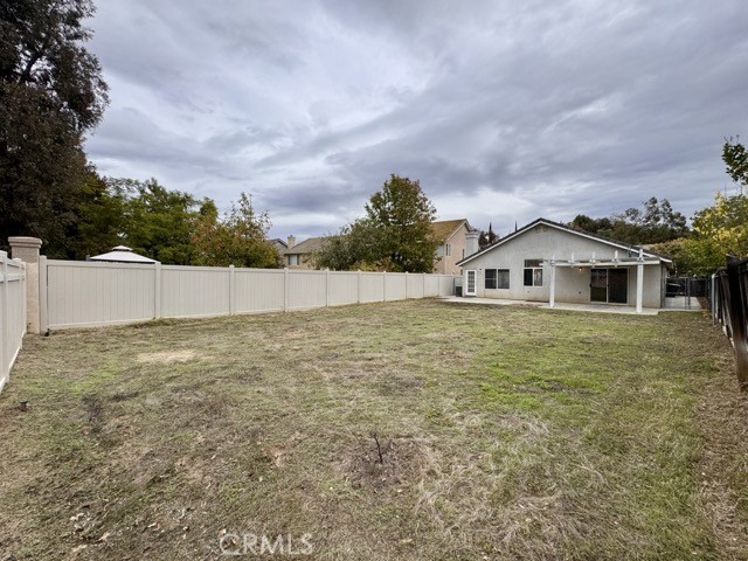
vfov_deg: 85.7
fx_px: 303
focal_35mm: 14
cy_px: 280
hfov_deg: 102.1
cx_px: 374
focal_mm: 2.22
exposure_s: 1/1323
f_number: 2.2
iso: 40
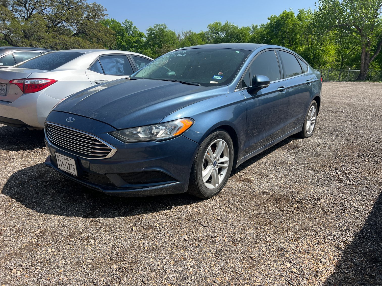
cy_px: 143
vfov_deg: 53.1
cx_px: 191
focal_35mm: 26
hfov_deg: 67.3
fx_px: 287
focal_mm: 5.7
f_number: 1.5
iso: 50
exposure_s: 1/2915
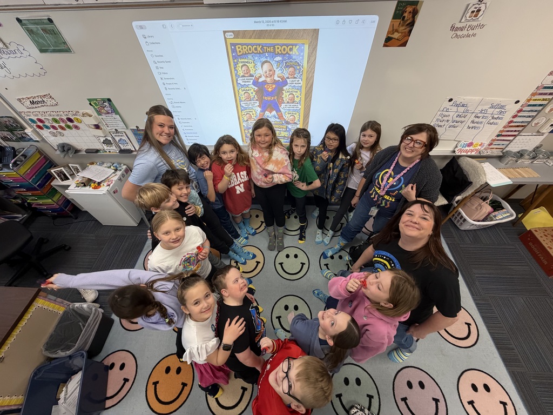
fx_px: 224
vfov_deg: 85.7
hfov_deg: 102.1
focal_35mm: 14
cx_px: 276
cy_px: 208
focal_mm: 2.22
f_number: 2.2
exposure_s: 1/100
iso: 320
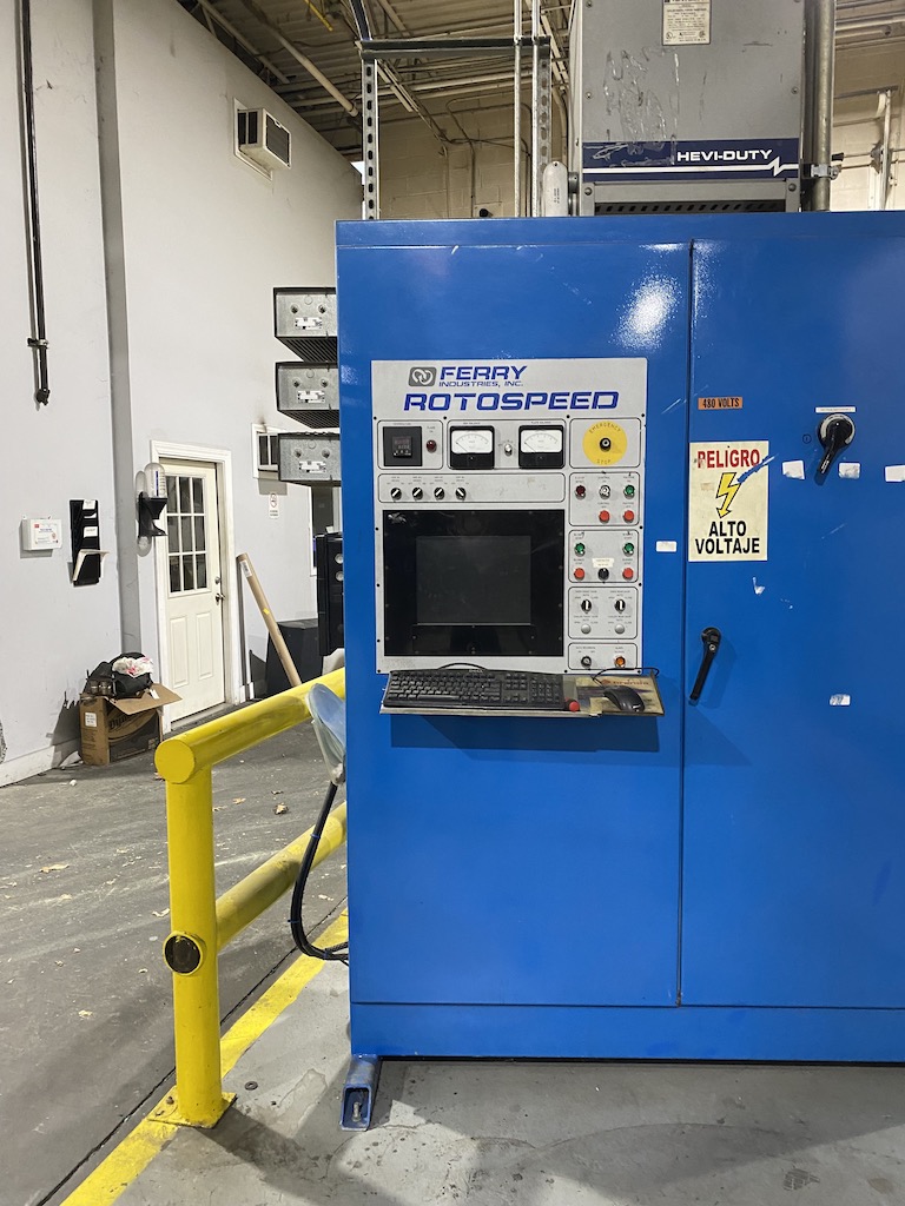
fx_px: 906
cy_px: 603
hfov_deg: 53.1
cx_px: 452
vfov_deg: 67.3
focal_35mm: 26
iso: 250
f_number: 1.8
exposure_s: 1/60
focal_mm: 4.25
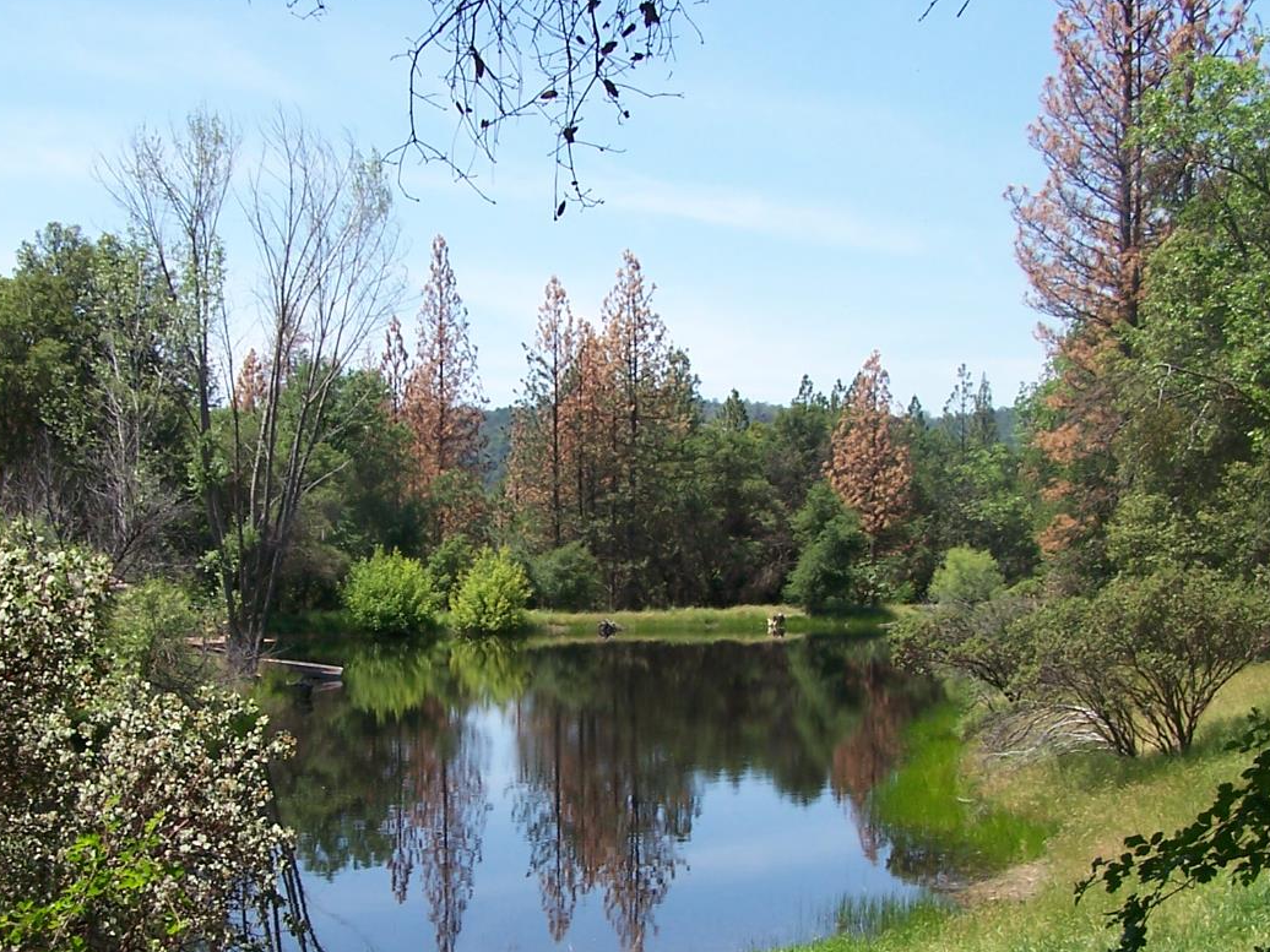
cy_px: 661
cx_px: 613
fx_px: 2018
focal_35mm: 55
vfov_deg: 26.4
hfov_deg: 34.9
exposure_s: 1/350
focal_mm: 6.3
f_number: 4
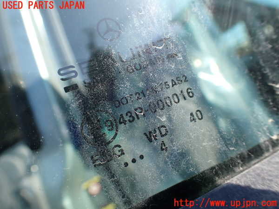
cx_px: 140
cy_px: 104
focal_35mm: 30
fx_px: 242
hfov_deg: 60.0
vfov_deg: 46.8
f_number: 3.2
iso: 100
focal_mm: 5.4
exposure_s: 1/400
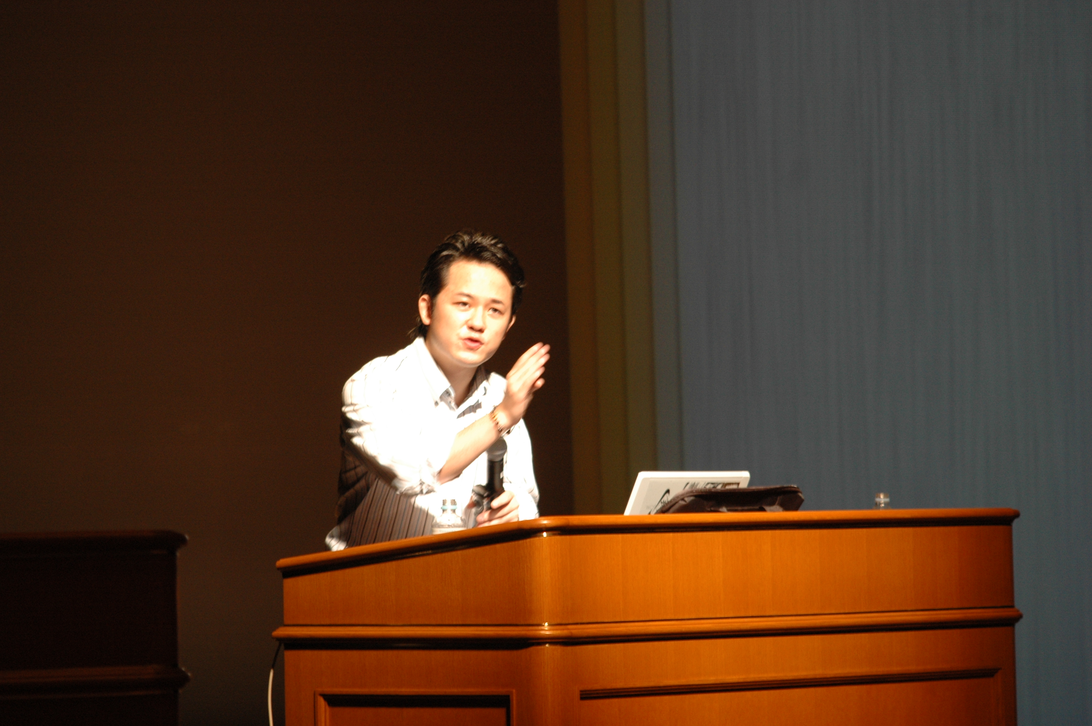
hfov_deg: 10.2
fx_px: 6137
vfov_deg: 6.8
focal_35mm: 202
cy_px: 363
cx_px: 546
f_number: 4.5
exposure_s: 1/30
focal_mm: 135
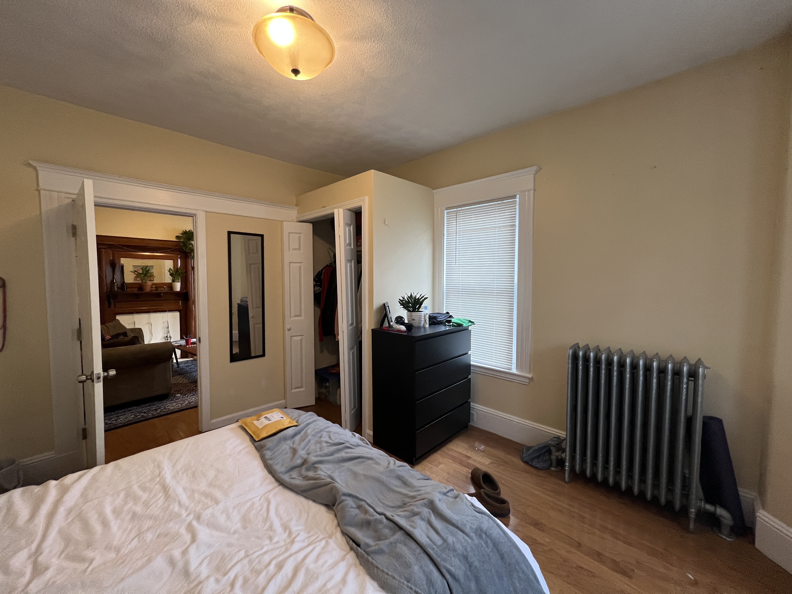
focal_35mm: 13
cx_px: 396
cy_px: 297
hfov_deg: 106.2
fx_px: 297
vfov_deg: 89.9
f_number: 1.8
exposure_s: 1/61
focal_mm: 1.57
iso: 250
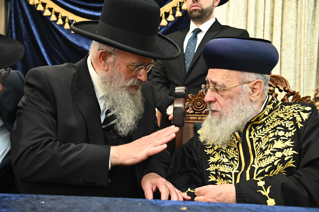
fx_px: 407
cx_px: 160
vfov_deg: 29.2
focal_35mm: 46
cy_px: 106
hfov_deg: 42.8
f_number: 5
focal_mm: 46
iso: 3200
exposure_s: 1/160
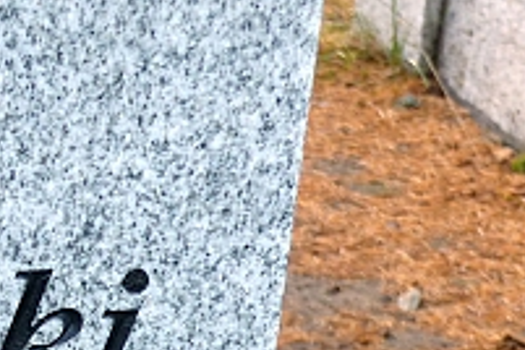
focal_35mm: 229
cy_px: 436
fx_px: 3339
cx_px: -214
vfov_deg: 6.0
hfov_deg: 8.8
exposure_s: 1/125
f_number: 2.8
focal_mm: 12.5
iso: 100
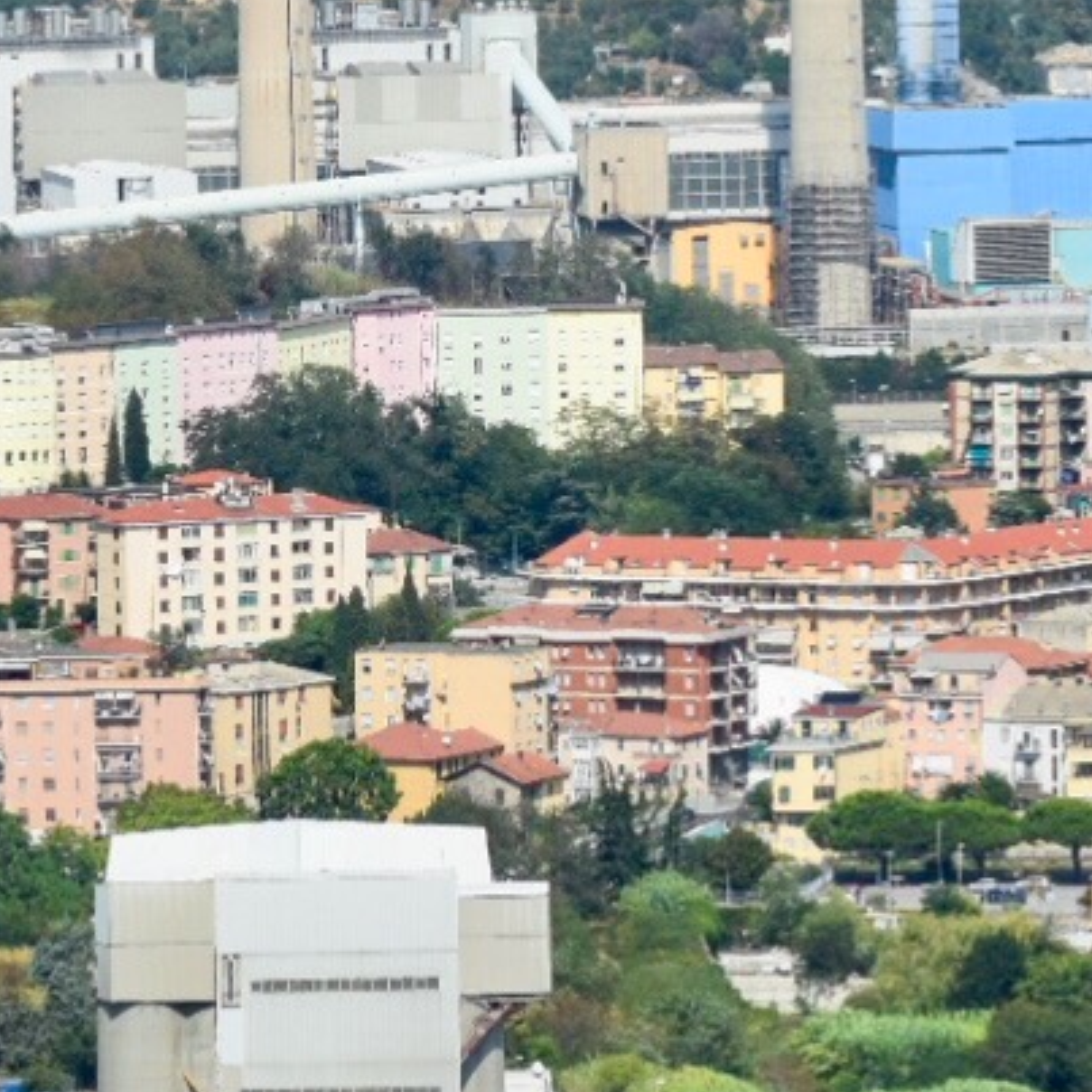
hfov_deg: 4.9
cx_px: -439
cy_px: 176
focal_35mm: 359
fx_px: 12813
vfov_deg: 4.9
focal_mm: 70
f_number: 11
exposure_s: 1/500
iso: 280
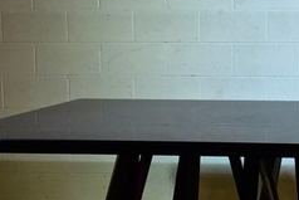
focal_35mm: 95
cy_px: 74
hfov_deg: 19.8
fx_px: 789
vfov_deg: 14.4
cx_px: 381
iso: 40
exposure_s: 1/30
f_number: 2.2
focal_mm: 4.15
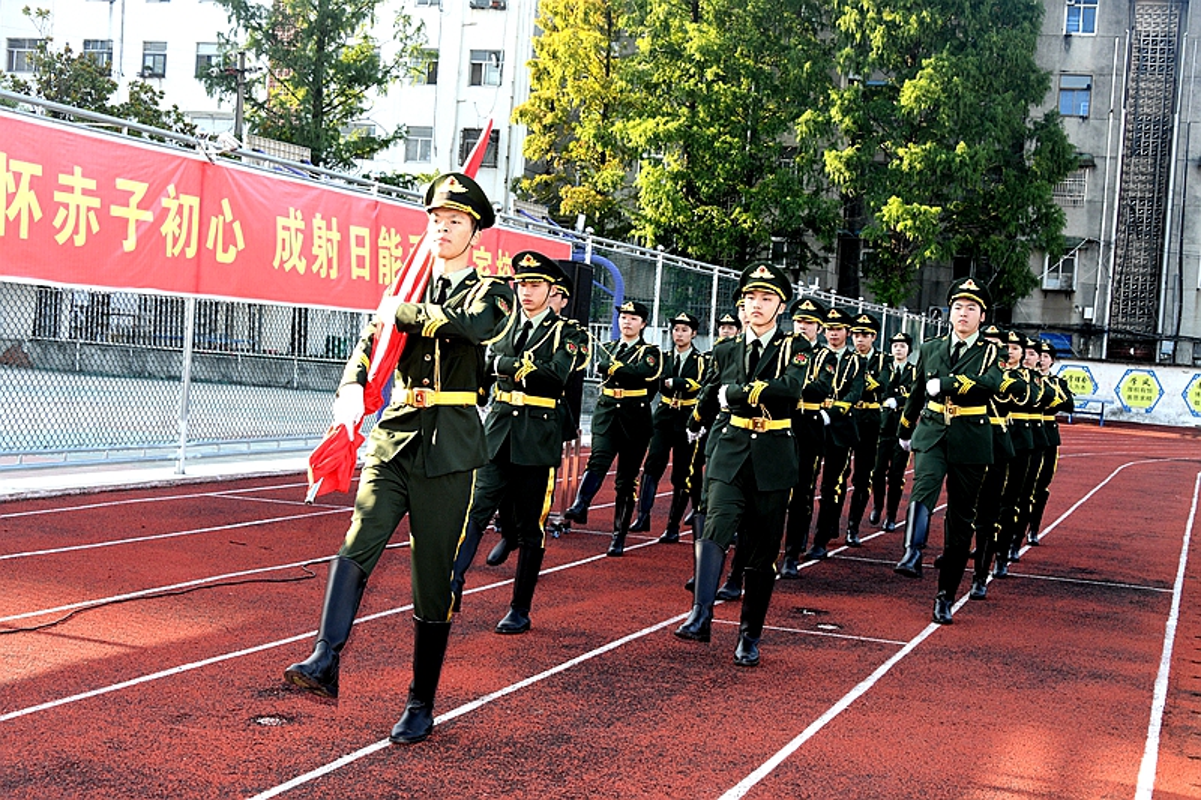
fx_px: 1734
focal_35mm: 52
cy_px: 400
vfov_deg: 26.0
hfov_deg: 38.2
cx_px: 600
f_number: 9
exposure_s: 1/250
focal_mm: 52
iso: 1250
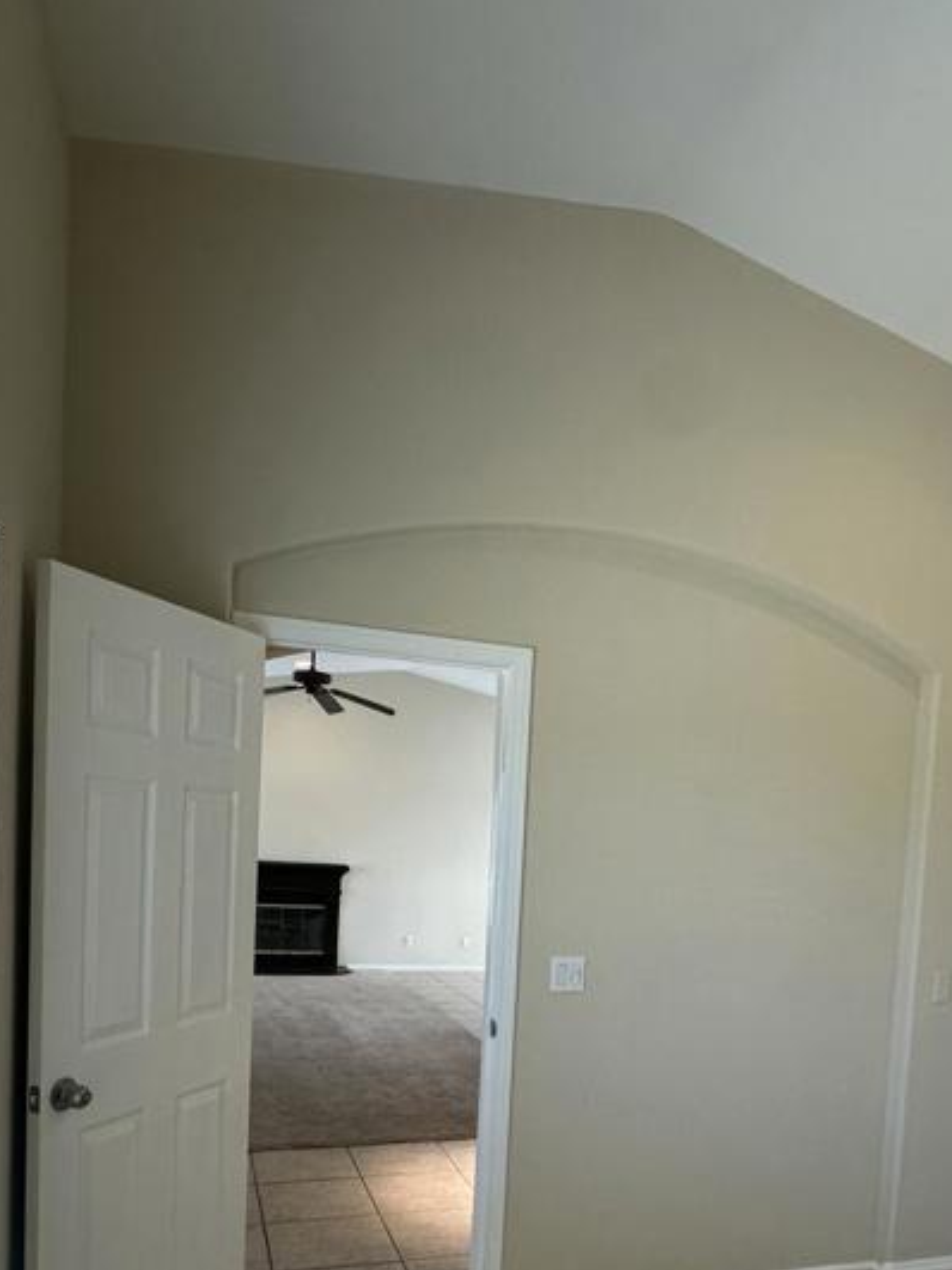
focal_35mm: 27
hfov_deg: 51.1
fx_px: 990
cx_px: 560
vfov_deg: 62.6
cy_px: 906
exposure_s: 1/120
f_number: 2.2
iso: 200
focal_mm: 2.22
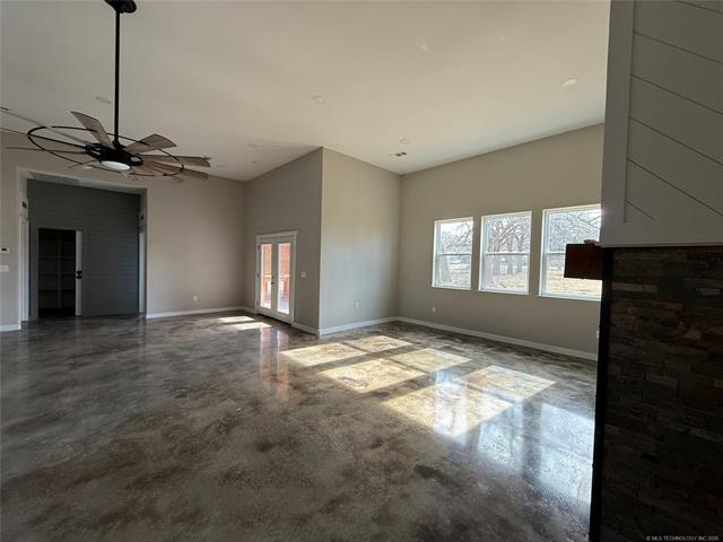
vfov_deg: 85.7
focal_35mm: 14
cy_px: 271
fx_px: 292
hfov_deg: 102.1
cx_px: 362
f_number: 2.2
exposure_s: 1/99
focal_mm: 2.22
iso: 100
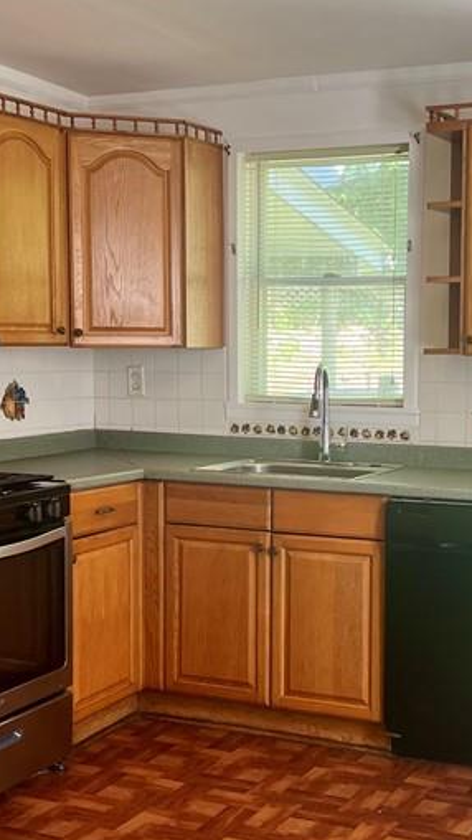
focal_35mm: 57
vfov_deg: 36.6
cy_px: 434
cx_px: 302
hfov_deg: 21.0
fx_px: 1269
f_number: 1.5
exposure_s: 1/121
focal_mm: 5.7
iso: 100
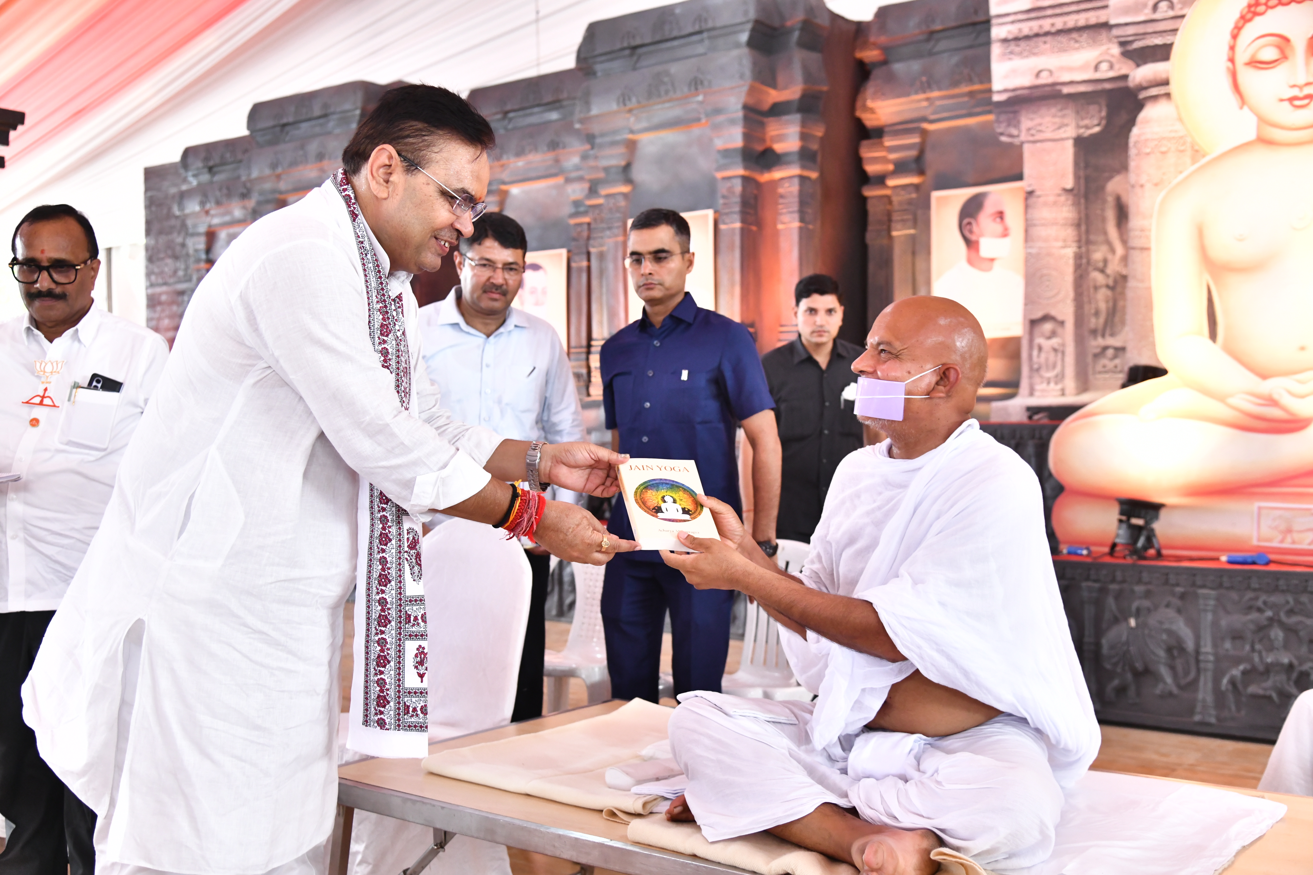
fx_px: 1386
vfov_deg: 35.1
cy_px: 438
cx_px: 656
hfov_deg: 50.7
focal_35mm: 38
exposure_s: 1/320
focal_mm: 38
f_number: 4
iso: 2500
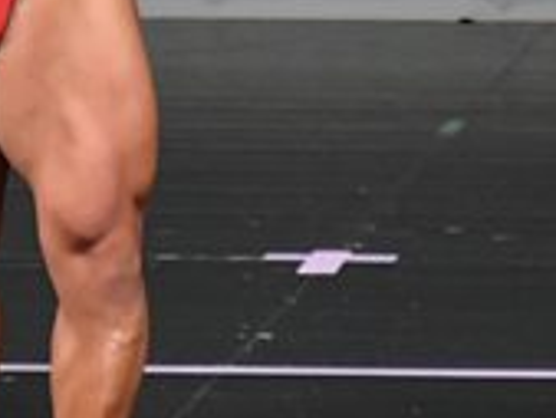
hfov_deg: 1.2
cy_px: -125
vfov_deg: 0.9
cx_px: -192
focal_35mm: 1650
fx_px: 26521
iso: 4000
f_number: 5.6
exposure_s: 1/400
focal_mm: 250
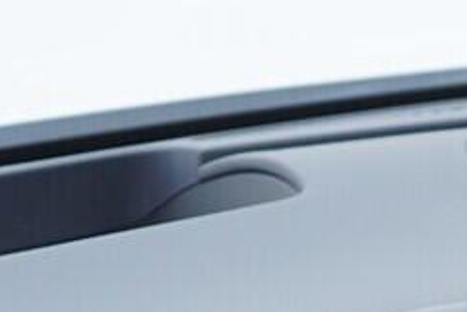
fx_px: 2791
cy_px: 835
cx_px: 601
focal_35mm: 215
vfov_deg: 6.0
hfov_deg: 9.4
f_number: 2.8
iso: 125
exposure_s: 1/40
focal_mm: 24
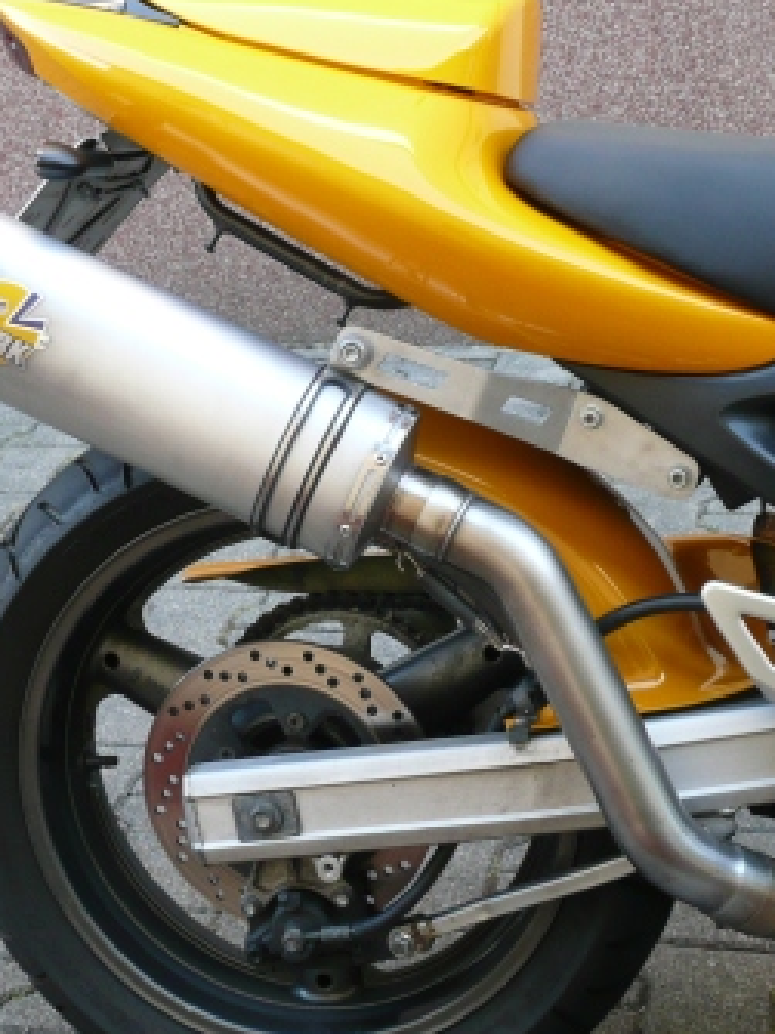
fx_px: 1942
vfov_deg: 29.8
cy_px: 457
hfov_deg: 22.6
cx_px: 420
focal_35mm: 65
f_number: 3.6
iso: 125
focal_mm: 5.5
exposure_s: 1/30
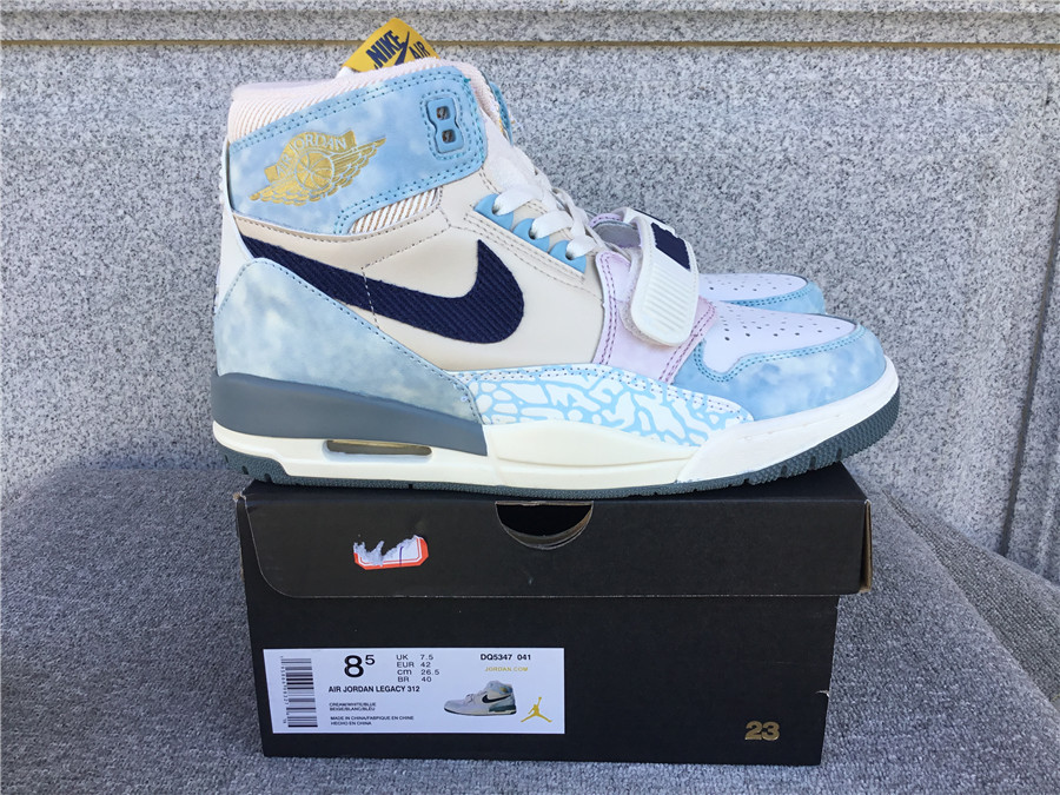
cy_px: 398
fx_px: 949
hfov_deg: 58.4
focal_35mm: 31
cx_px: 530
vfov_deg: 45.4
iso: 25
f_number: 2.4
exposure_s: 1/163
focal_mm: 3.3
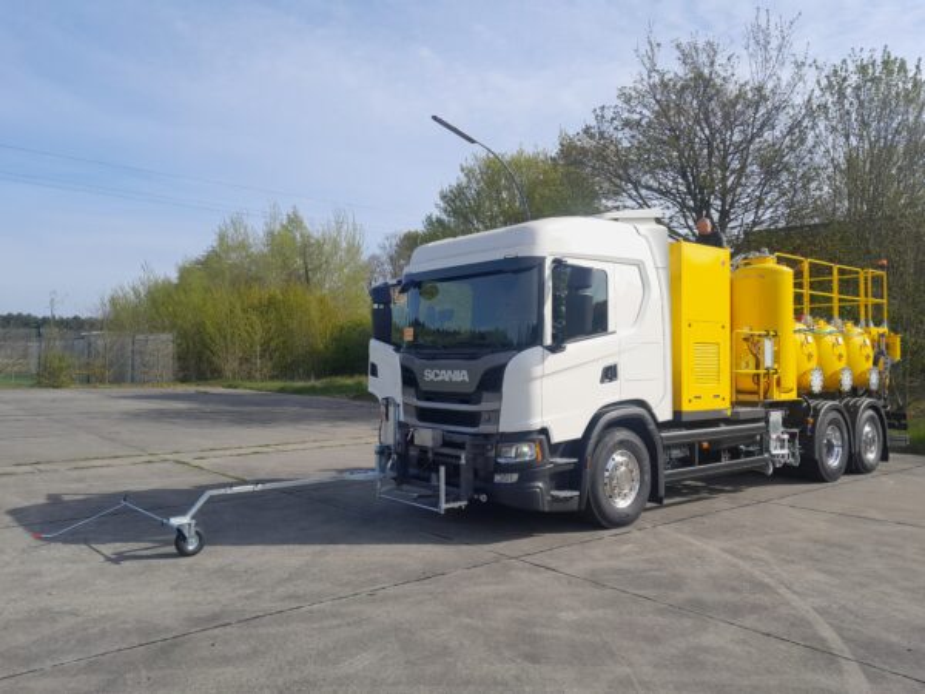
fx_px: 695
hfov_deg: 67.3
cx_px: 462
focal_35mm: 26
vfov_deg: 53.1
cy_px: 347
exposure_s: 1/1742
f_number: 1.8
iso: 40
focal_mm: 4
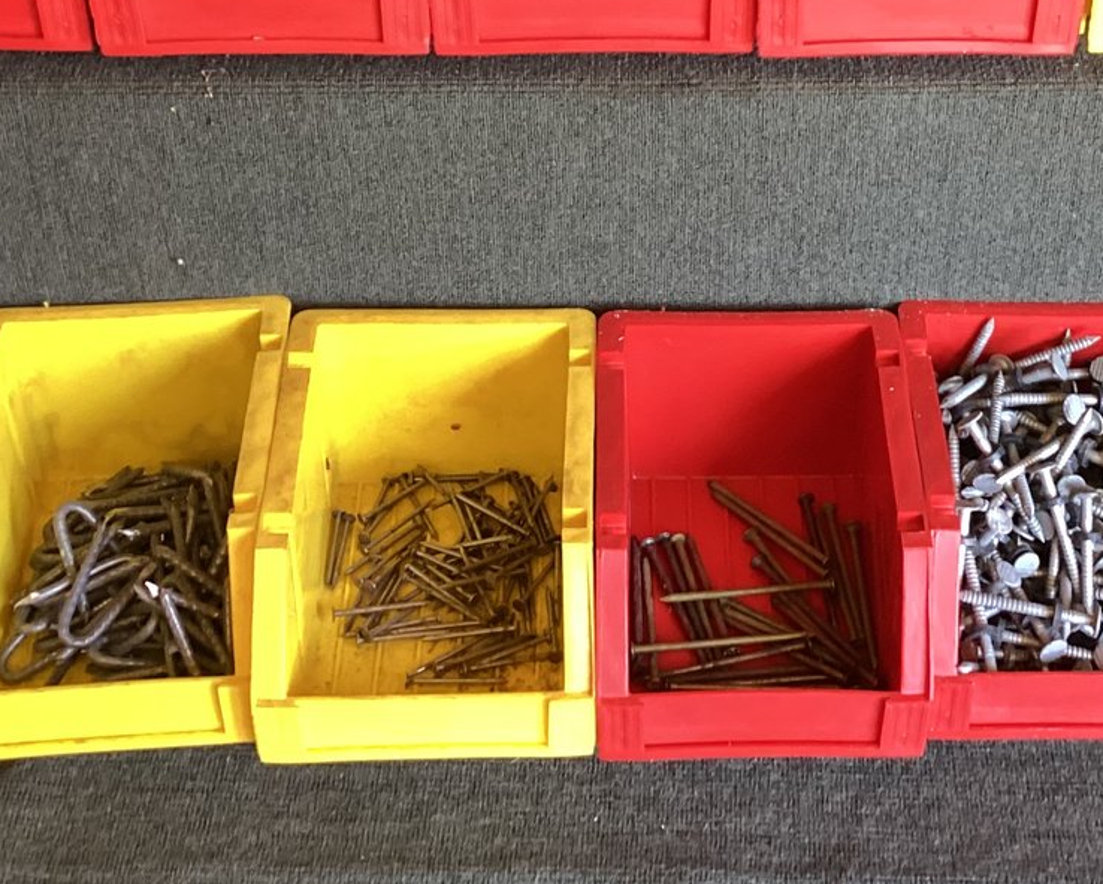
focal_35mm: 62
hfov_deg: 30.3
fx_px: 2025
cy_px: 110
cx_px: 735
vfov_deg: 24.0
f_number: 2.4
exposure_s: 1/50
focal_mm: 3.3
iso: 200
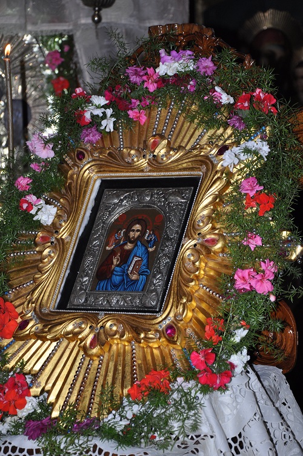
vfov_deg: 19.5
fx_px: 1328
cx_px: 152
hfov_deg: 13.0
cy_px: 228
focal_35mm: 105
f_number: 5.3
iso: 500
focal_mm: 70
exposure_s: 1/60
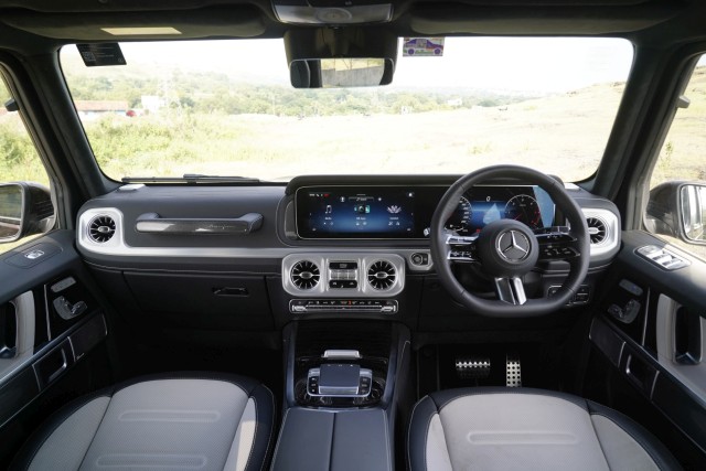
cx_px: 353
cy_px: 236
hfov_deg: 73.7
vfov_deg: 53.2
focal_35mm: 24
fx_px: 471
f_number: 5.6
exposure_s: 1/30
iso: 800
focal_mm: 24
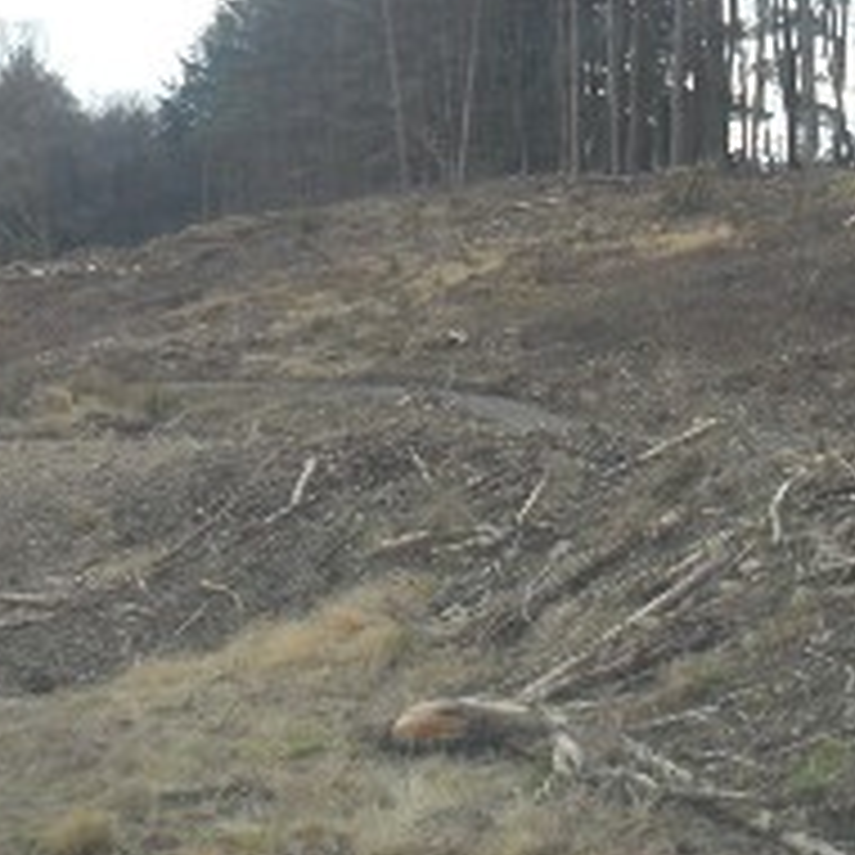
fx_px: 2515
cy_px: 340
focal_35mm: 90
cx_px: 740
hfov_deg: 19.0
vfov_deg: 19.3
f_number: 3.3
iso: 80
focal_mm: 4.9
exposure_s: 1/350
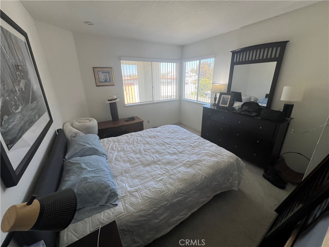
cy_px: 124
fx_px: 124
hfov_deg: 106.2
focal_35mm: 13
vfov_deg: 89.9
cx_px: 164
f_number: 1.8
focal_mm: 1.57
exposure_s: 1/138
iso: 32
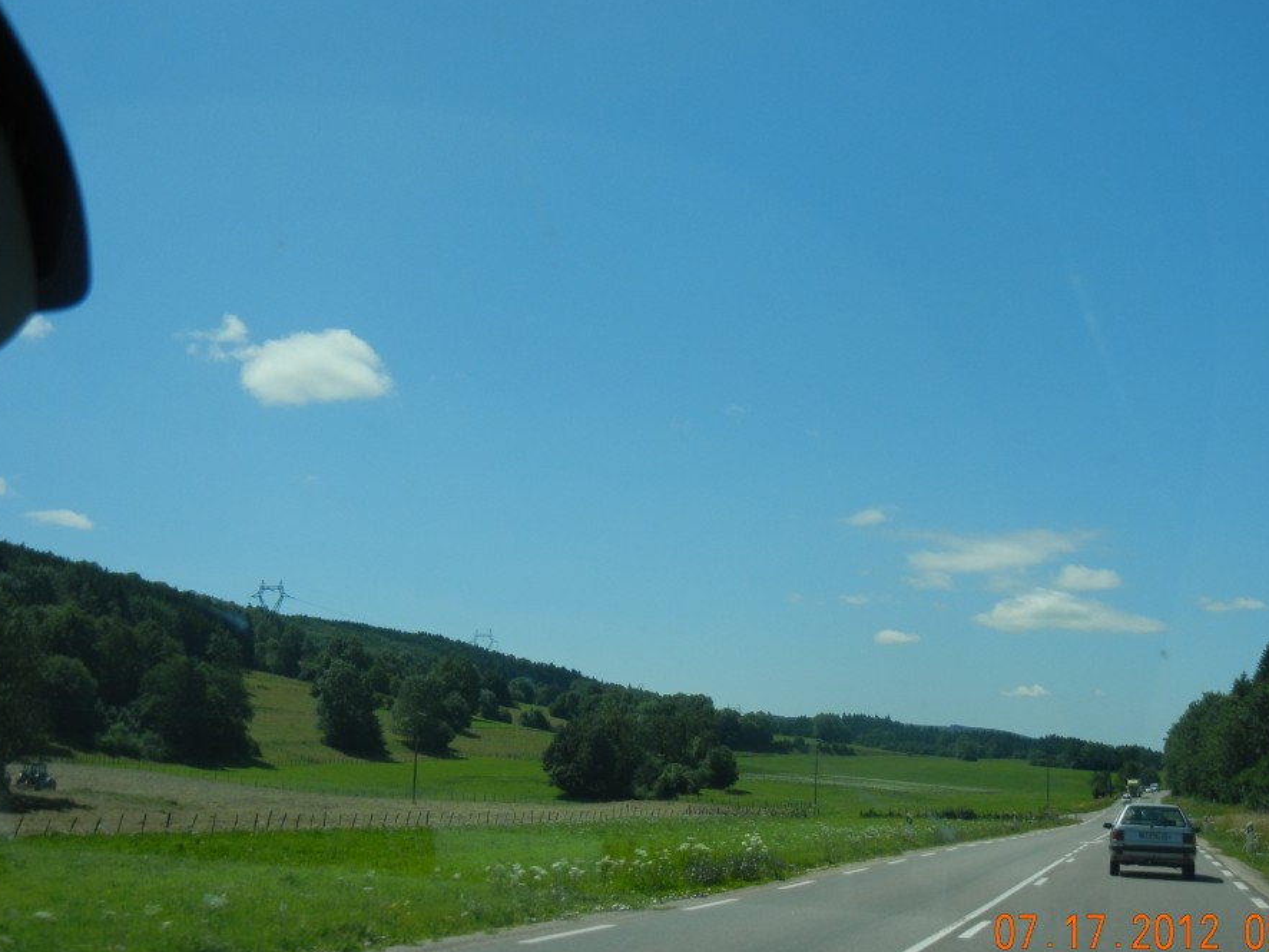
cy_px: 497
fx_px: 1907
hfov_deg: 36.8
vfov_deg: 28.0
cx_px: 712
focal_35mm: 52
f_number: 7.6
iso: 160
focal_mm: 8.1
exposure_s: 1/457
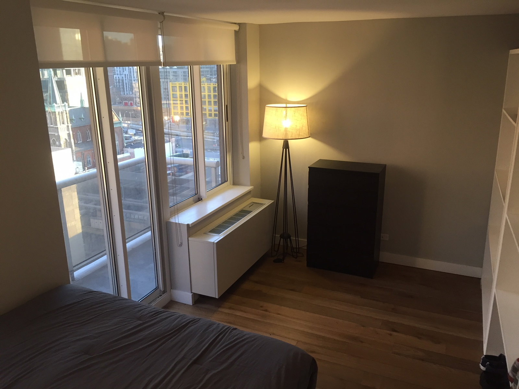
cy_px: 194
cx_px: 260
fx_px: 435
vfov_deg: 48.2
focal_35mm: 29
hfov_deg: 61.7
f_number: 2.2
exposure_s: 1/30
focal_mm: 4.15
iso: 80
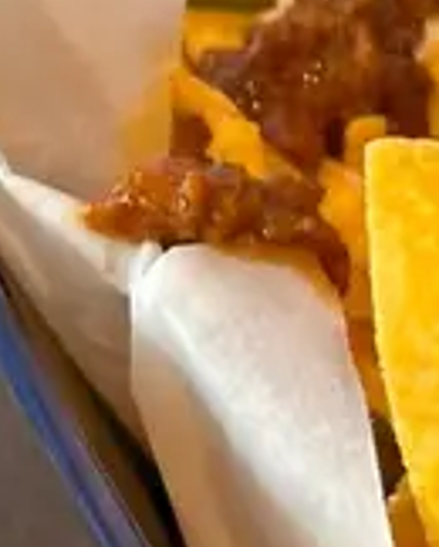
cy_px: 128
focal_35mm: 347
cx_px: 1168
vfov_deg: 5.6
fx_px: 5625
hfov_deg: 4.3
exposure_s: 1/50
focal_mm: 6.86
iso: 100
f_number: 1.78
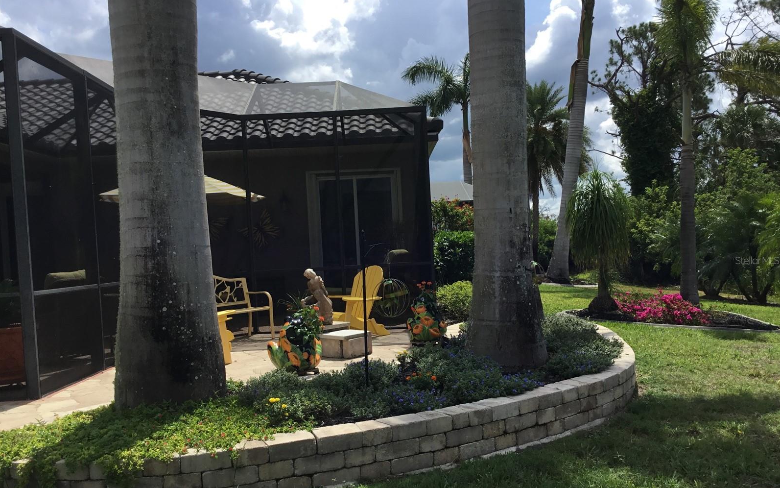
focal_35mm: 33
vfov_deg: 38.3
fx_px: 702
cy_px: 260
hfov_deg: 58.1
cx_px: 390
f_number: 2.4
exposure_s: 1/1481
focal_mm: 3.3
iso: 25
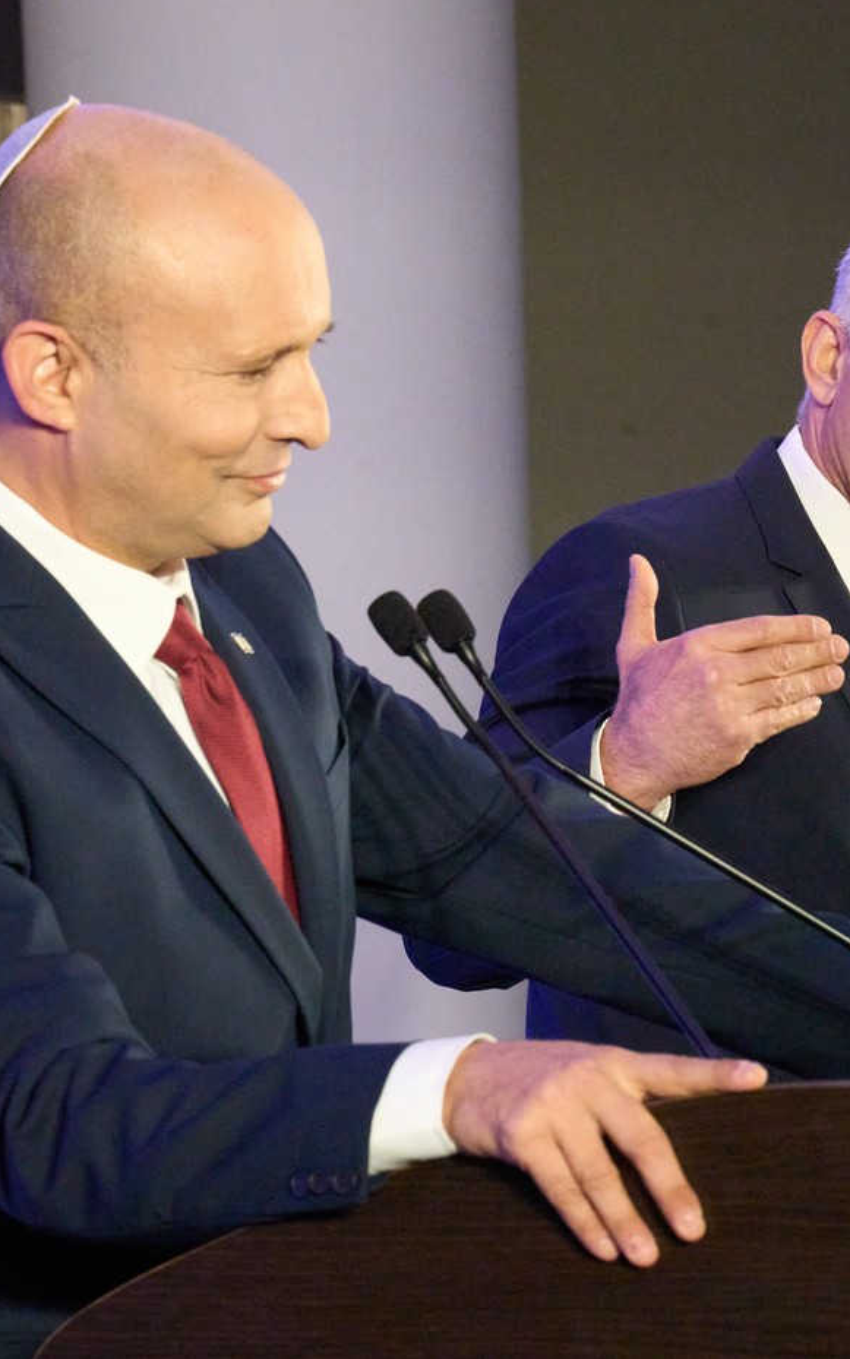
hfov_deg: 6.7
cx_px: 296
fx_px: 7224
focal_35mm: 195
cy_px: 680
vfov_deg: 10.7
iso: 12800
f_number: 13
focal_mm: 127
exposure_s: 1/500
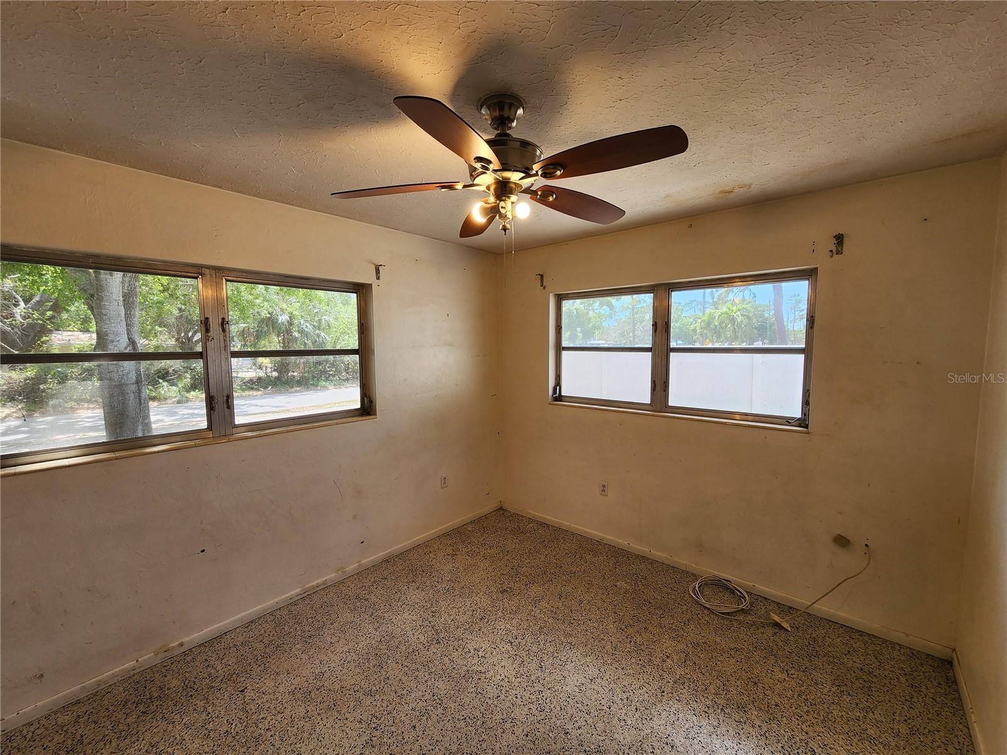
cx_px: 504
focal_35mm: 13
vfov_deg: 89.9
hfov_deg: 106.2
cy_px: 378
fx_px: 378
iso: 50
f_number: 2.2
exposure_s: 1/120
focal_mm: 2.2
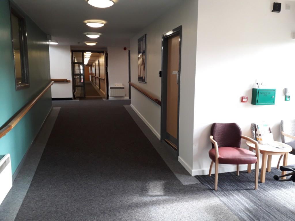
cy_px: 110
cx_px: 148
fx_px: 230
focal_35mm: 27
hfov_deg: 65.3
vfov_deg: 51.4
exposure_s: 1/50
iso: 125
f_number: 1.9
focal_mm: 3.6
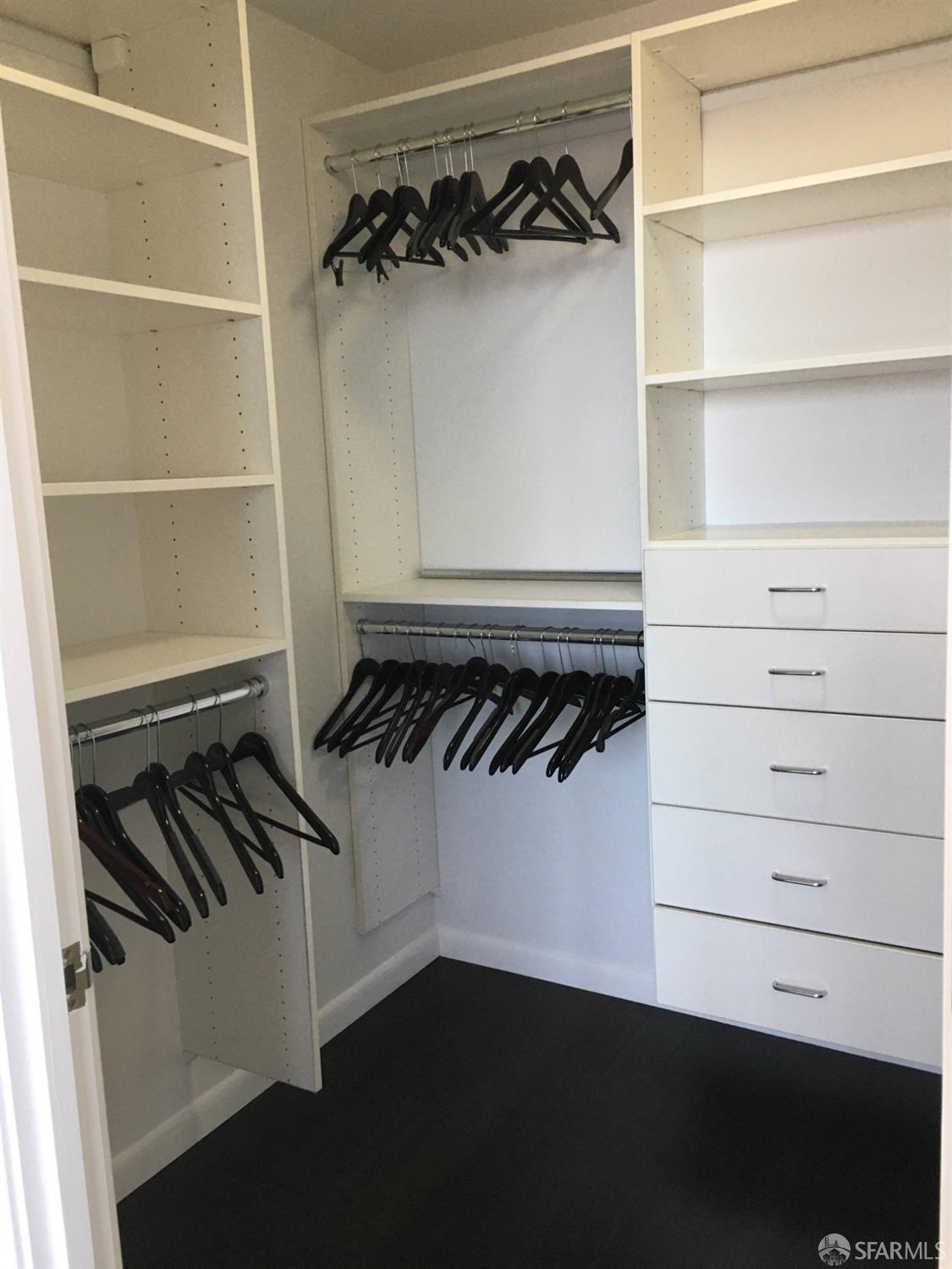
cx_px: 476
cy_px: 634
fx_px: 1063
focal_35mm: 29
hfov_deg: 48.2
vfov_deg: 61.7
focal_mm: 4.15
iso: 100
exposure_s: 1/30
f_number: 2.2
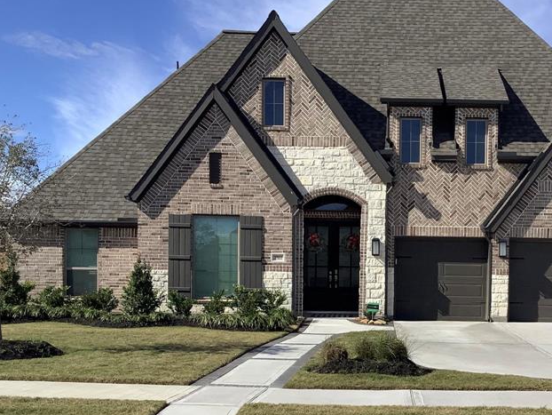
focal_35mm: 51
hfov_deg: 36.8
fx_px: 814
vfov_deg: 28.2
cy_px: 309
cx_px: 396
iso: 25
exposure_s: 1/1942
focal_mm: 3.3
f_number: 2.4
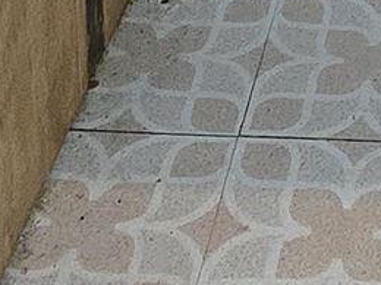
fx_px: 1266
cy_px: -532
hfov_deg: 15.9
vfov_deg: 10.1
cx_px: 544
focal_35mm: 115
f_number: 2.2
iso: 1250
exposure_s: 1/60
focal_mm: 2.2
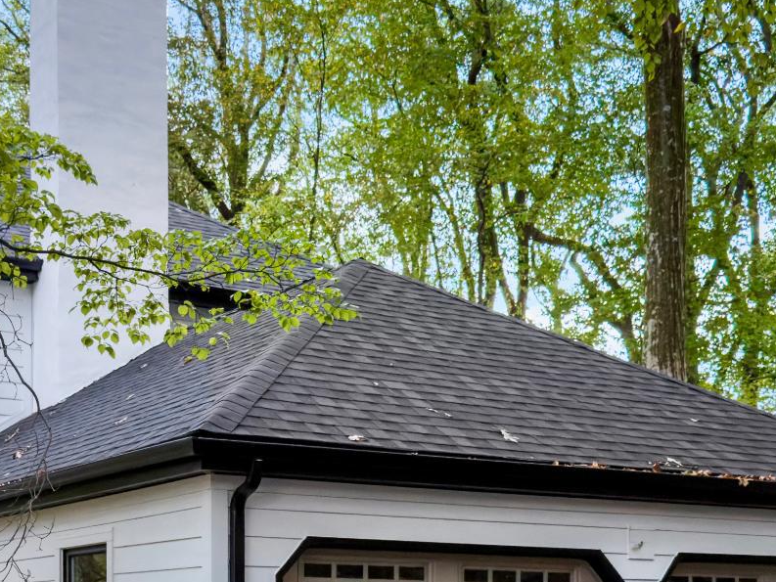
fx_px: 1390
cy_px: 511
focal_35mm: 62
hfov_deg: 30.9
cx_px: 247
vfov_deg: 23.1
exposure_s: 1/30
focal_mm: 6.76
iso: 640
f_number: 1.8
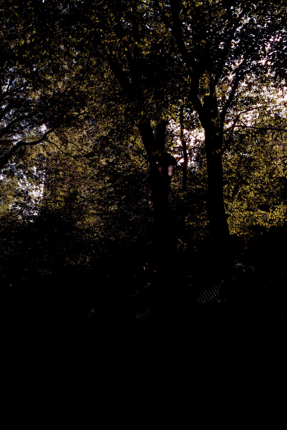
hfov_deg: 32.6
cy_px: 215
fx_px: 490
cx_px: 144
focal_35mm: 41
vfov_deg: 47.4
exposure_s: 1/500
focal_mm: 41
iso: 125
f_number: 4
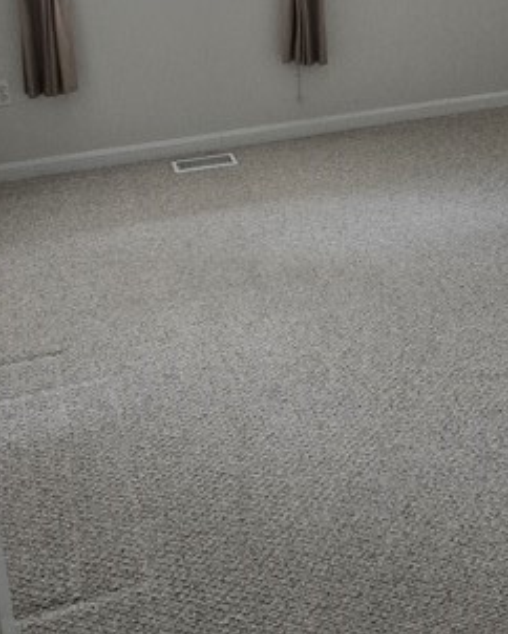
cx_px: 311
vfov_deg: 39.4
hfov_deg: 34.8
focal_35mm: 43
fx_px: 807
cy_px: 48
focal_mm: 2.2
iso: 320
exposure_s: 1/60
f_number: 2.2
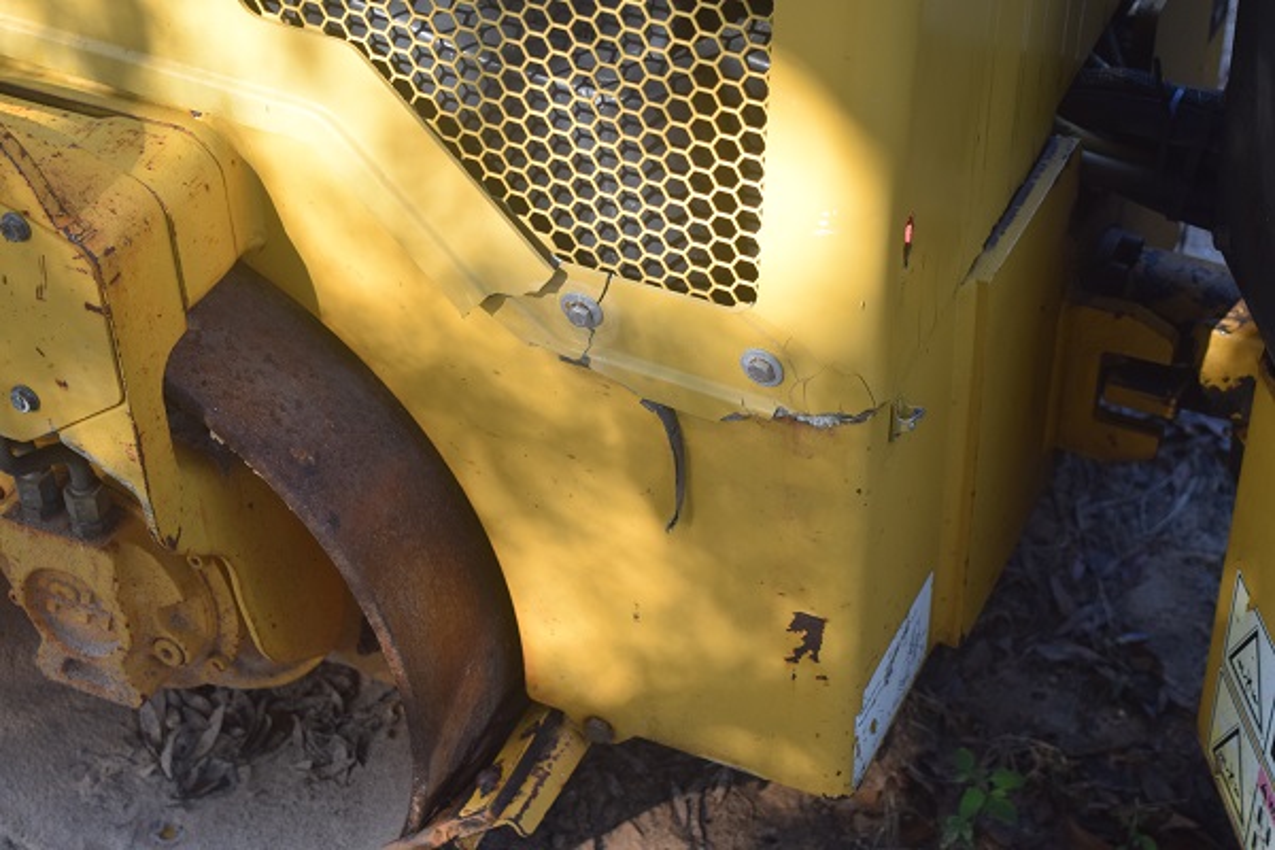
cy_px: 425
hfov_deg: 28.1
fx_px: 2550
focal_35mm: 72
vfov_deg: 18.9
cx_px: 638
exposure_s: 1/160
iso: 400
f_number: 6.3
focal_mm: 48
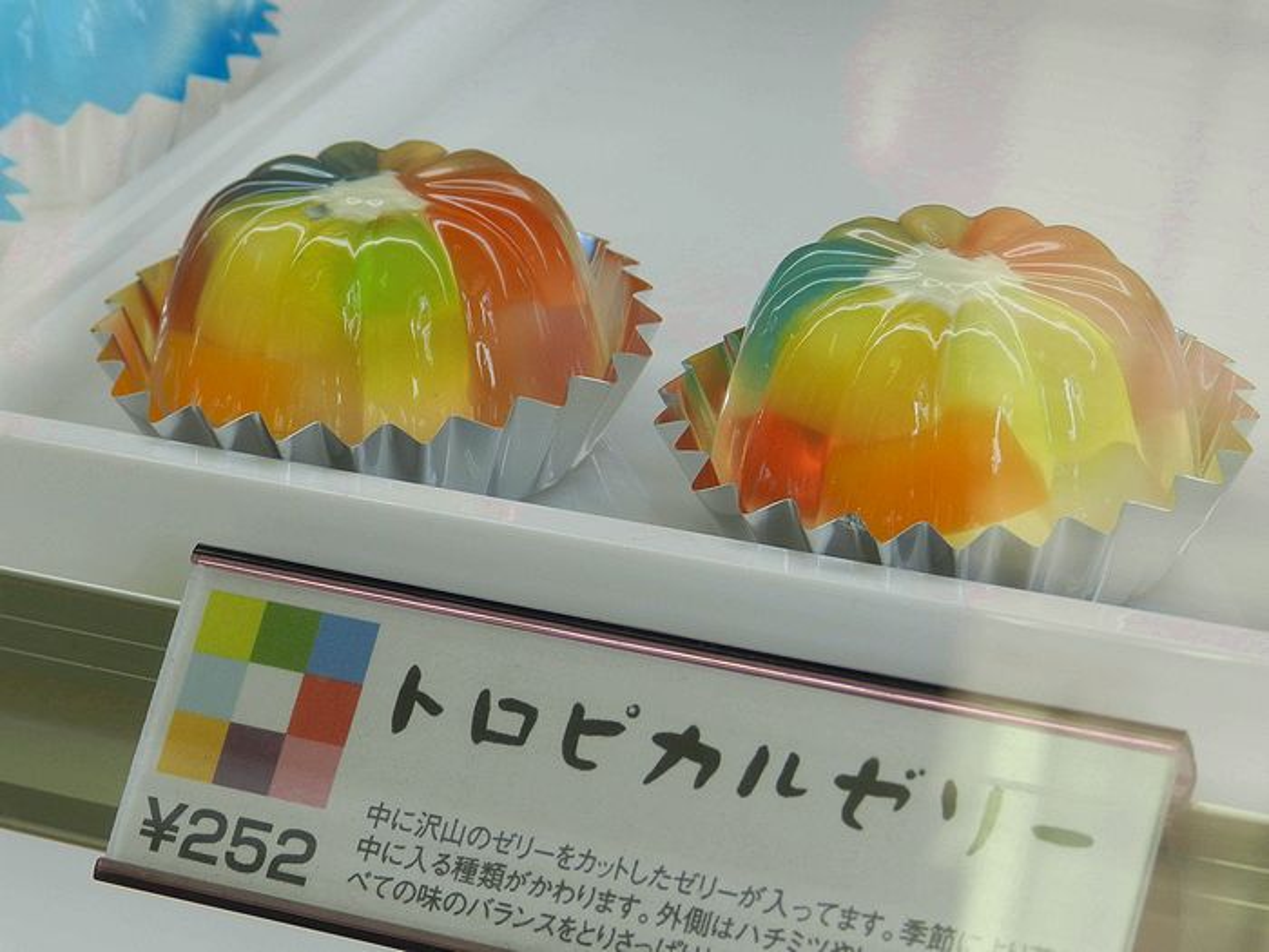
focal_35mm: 115
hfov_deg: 17.1
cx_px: 634
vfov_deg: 12.9
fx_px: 4216
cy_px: 476
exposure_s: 1/60
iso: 160
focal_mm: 20.5
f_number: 4.8
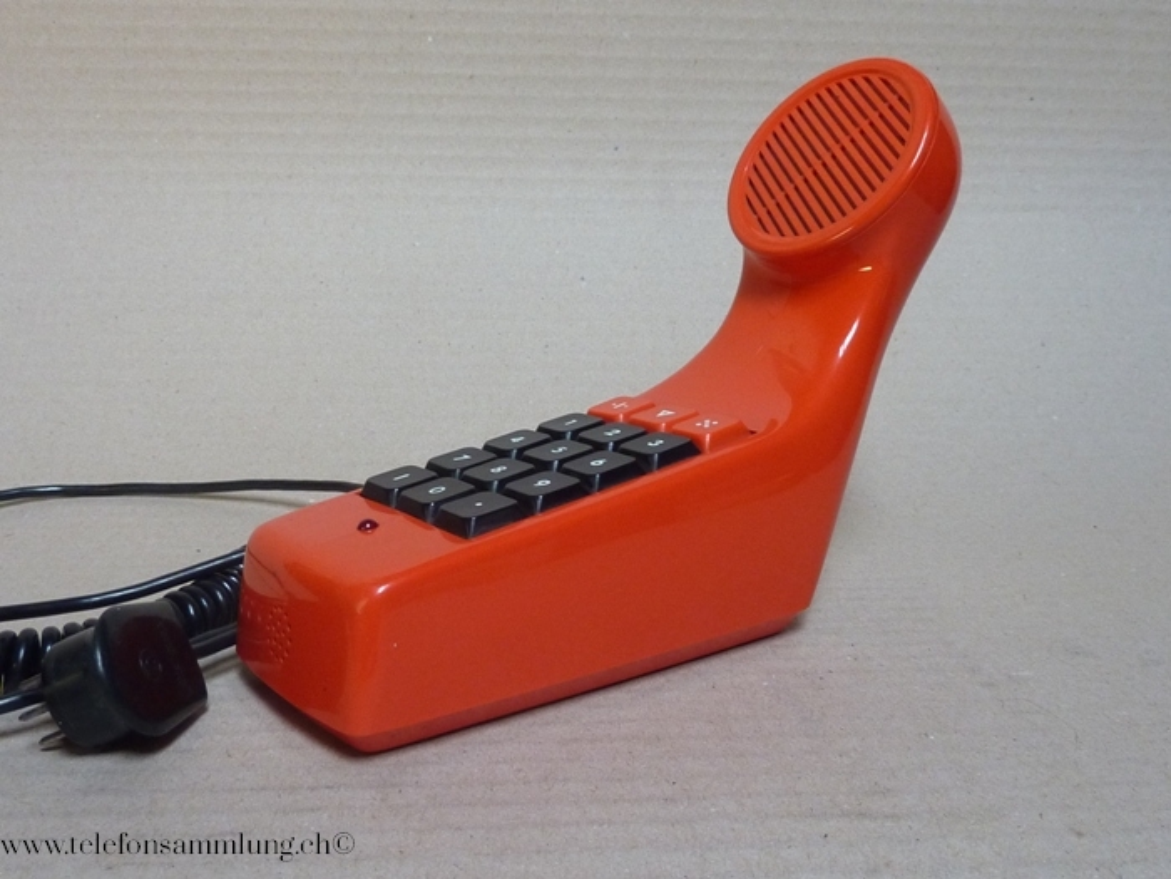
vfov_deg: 39.7
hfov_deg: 51.4
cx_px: 586
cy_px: 440
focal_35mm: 36
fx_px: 1218
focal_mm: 4.1
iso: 250
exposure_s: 1/30
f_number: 3.3
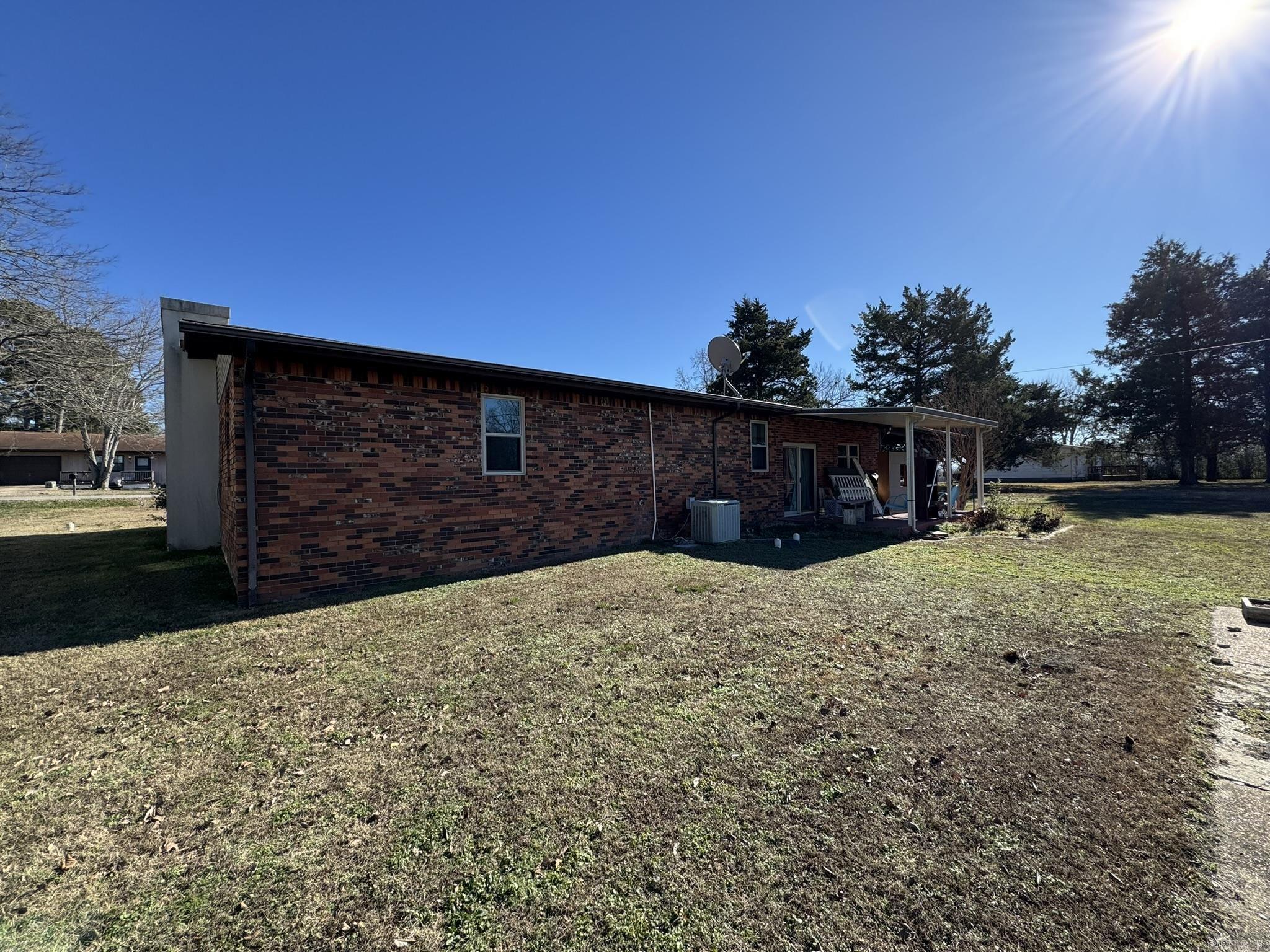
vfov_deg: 85.7
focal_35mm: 14
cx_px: 635
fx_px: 514
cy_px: 476
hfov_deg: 102.1
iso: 50
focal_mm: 2.22
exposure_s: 1/1020
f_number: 2.2
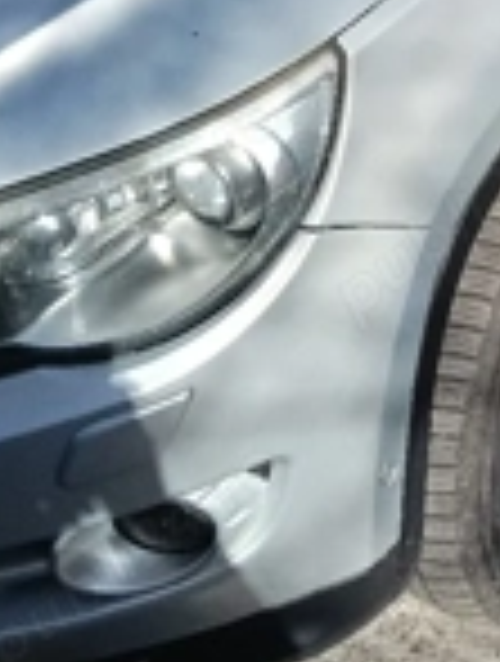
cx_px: 572
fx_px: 1400
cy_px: -95
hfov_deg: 19.3
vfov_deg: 24.5
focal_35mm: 73
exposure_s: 1/667
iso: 64
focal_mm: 3.98
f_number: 1.8
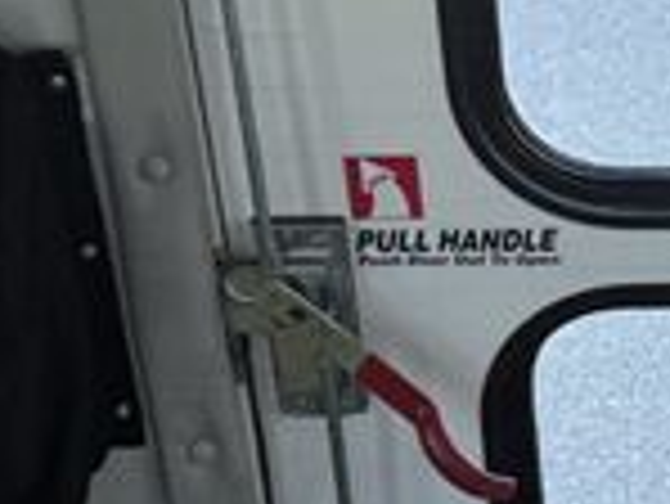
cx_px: 845
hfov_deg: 17.9
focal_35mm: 103
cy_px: 122
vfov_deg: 14.3
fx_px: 1995
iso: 200
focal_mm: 6.76
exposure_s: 1/90
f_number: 1.78
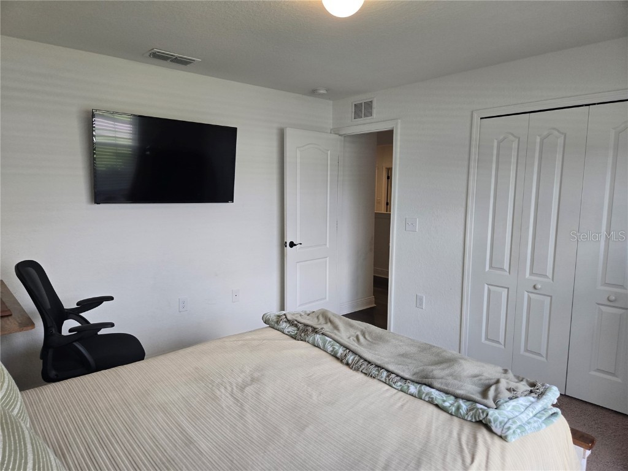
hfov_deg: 73.9
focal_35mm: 23
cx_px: 314
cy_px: 236
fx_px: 417
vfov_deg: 58.9
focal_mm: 5.4
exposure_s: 1/120
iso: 100
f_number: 1.8
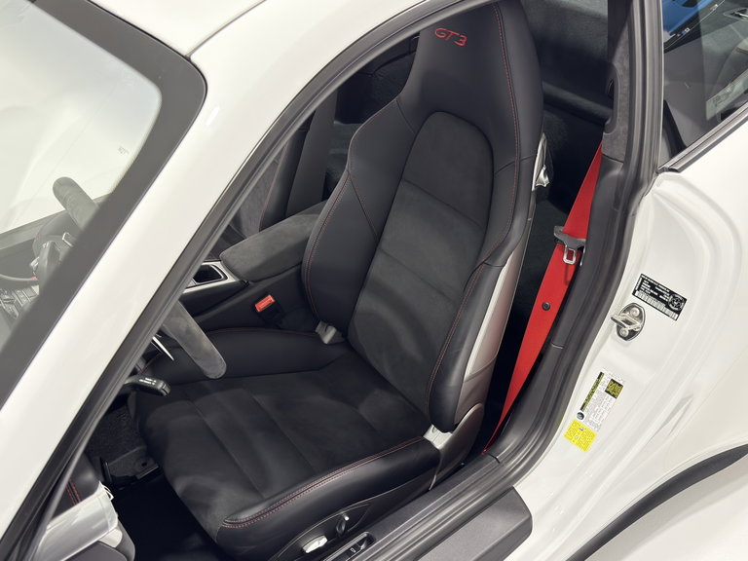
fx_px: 756
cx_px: 374
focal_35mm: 35
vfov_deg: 40.7
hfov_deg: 52.6
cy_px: 280
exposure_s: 1/60
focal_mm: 6.76
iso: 100
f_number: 1.78
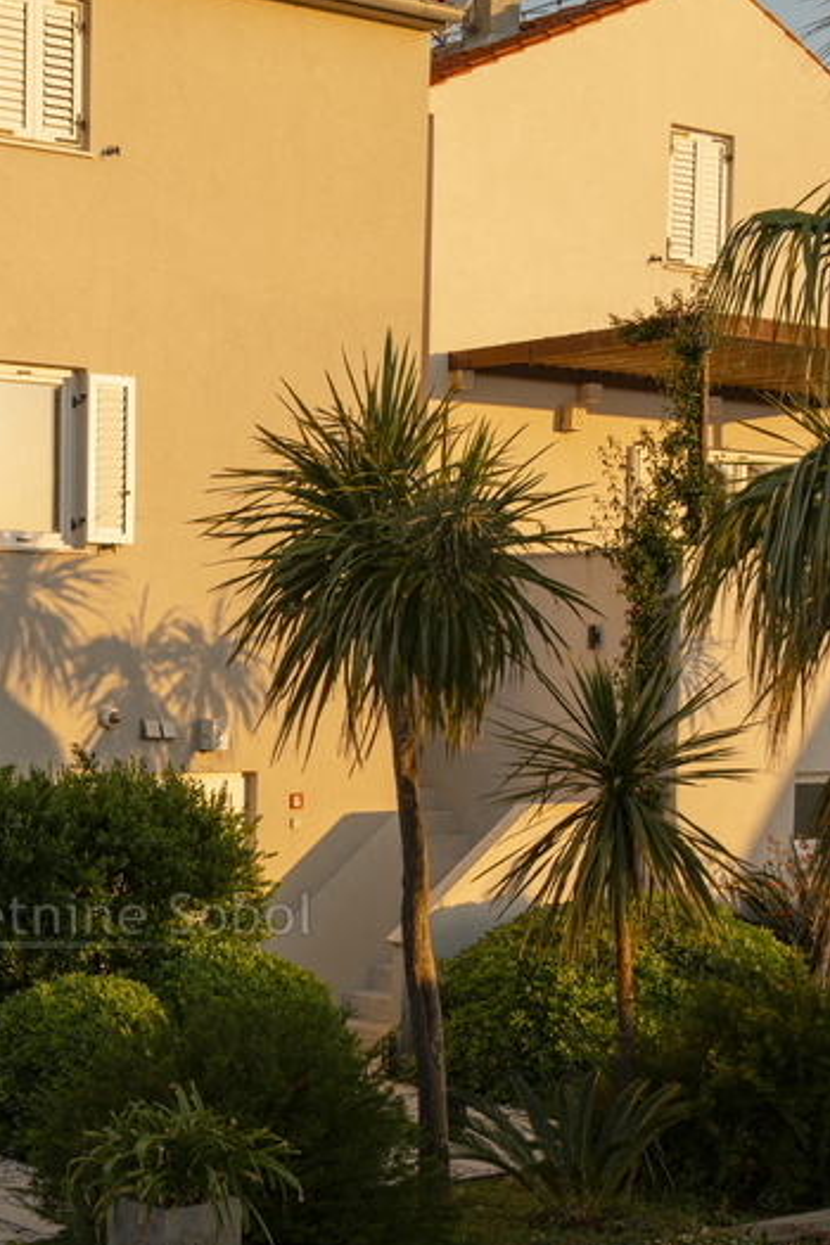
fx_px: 2490
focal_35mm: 72
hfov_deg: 18.5
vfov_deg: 27.8
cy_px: 892
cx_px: 17
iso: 200
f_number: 8
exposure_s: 1/80
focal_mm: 35
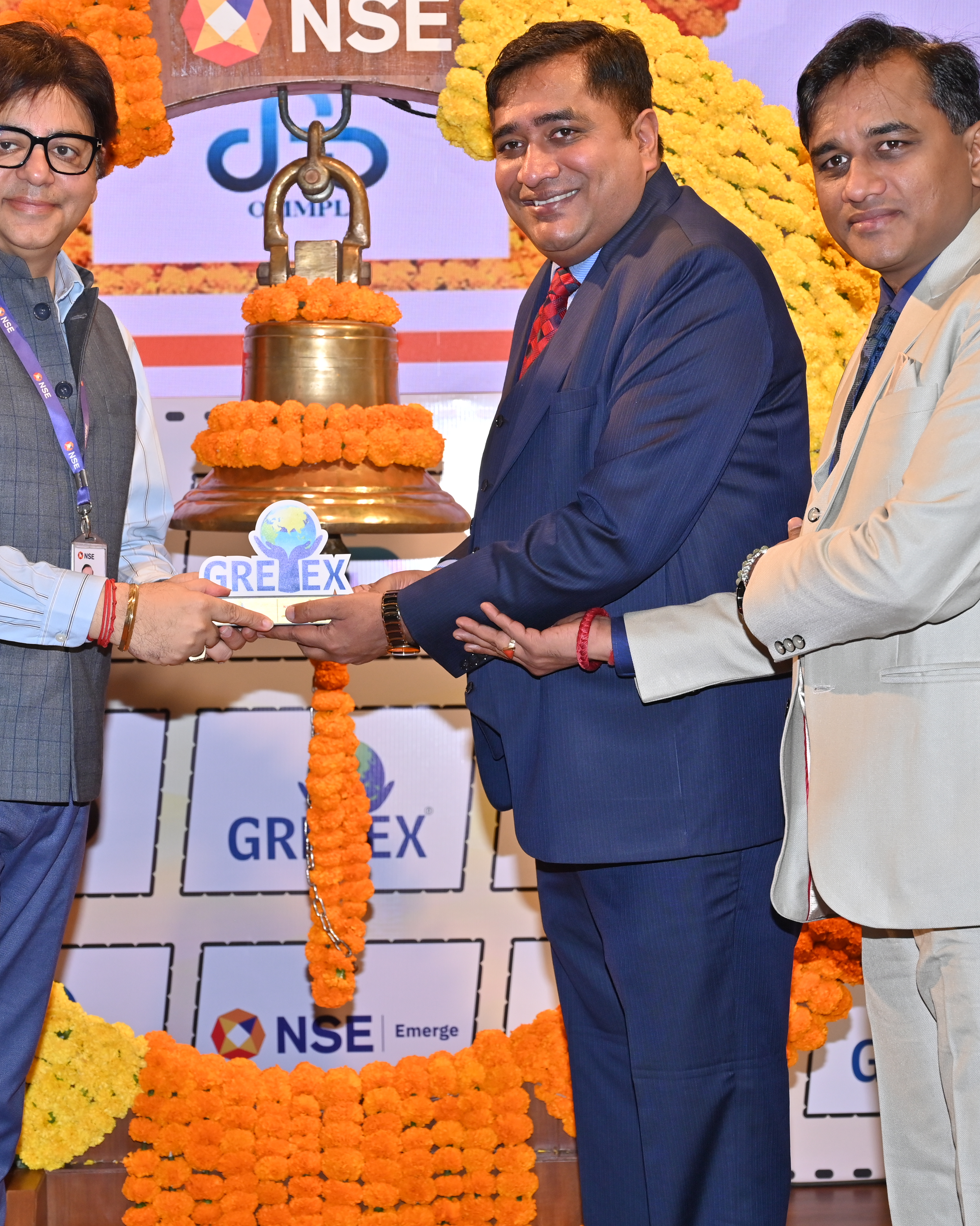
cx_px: 518
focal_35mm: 77
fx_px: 2792
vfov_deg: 24.8
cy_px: 607
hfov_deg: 19.9
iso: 400
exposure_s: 1/160
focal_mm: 54
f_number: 5.6
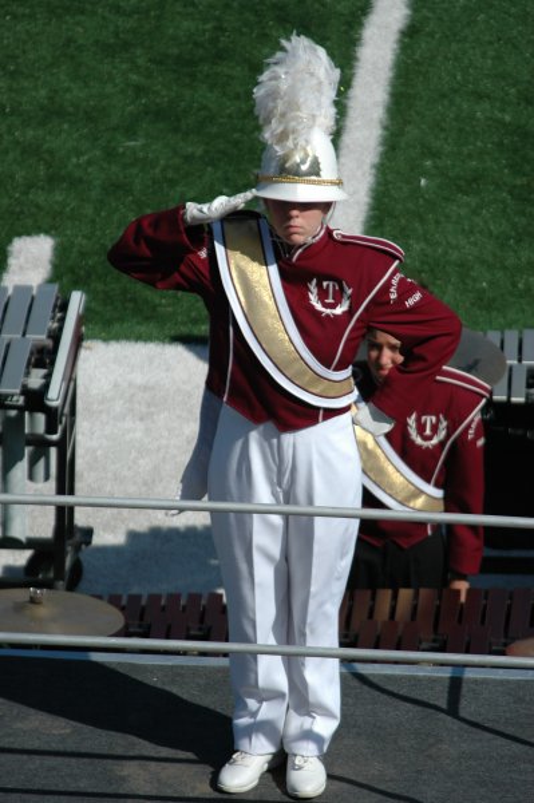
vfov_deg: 3.4
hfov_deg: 2.3
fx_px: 13372
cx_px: 267
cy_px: 402
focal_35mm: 600
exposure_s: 1/1250
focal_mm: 400
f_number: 5.6
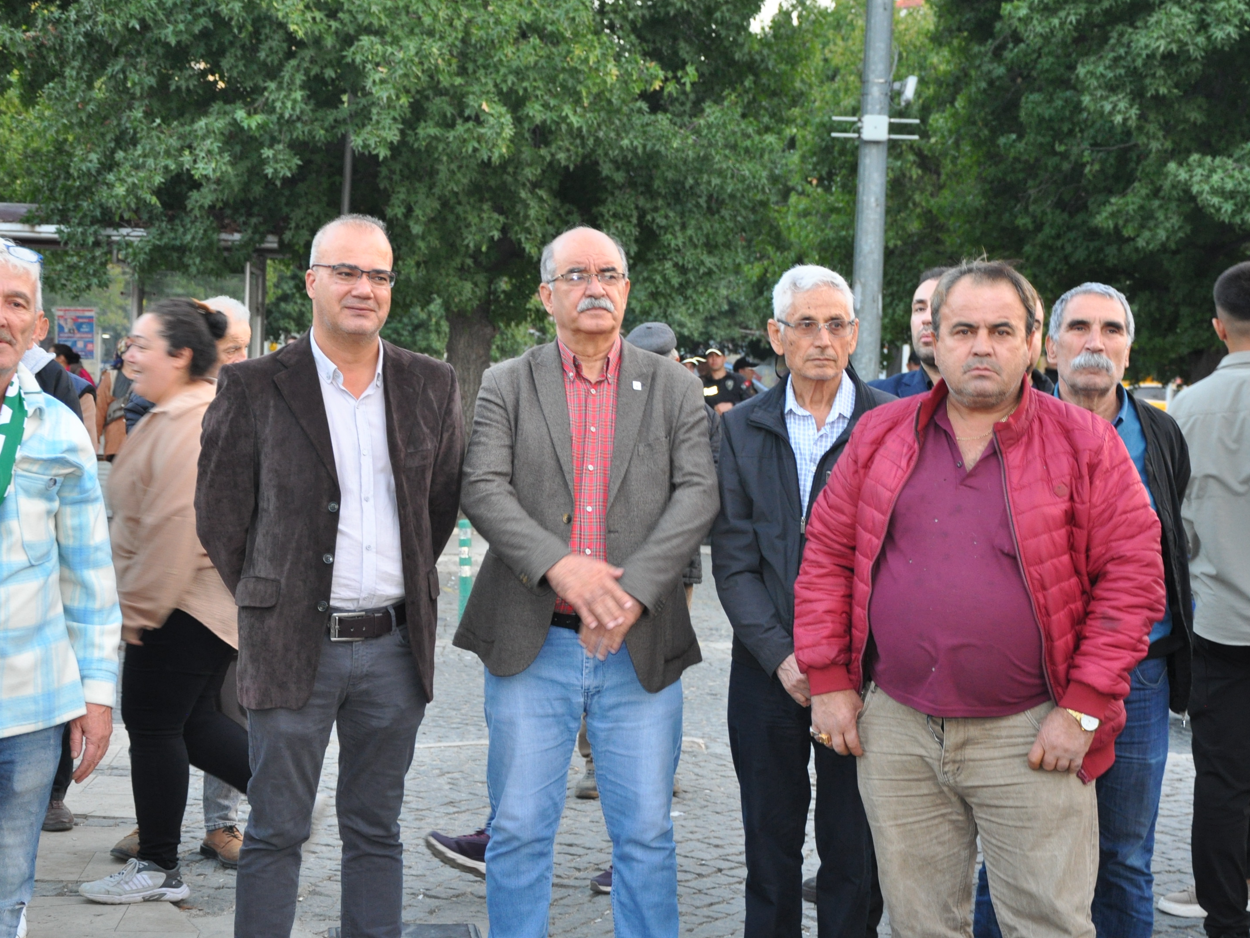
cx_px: 642
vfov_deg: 23.7
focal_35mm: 62
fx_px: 2239
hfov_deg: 31.2
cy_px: 468
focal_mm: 38
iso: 800
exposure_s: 1/60
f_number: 4.5
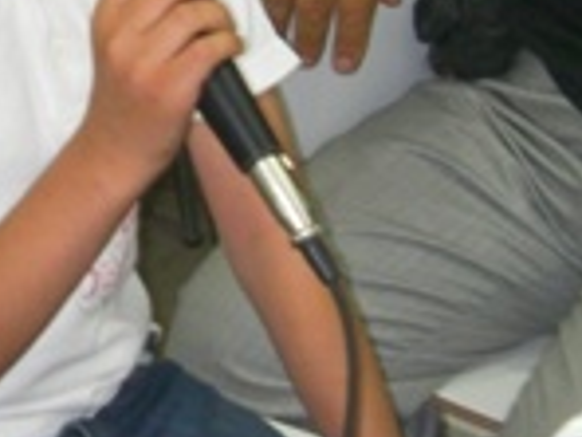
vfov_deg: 11.9
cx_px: 31
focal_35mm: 123
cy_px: -39
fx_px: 2068
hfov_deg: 15.8
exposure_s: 1/14
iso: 200
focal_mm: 6.8
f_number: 3.5
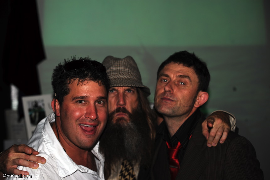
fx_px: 375
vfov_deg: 27.0
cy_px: 90
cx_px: 135
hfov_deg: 39.6
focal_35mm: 50
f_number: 4
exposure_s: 1/30
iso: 200
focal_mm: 50
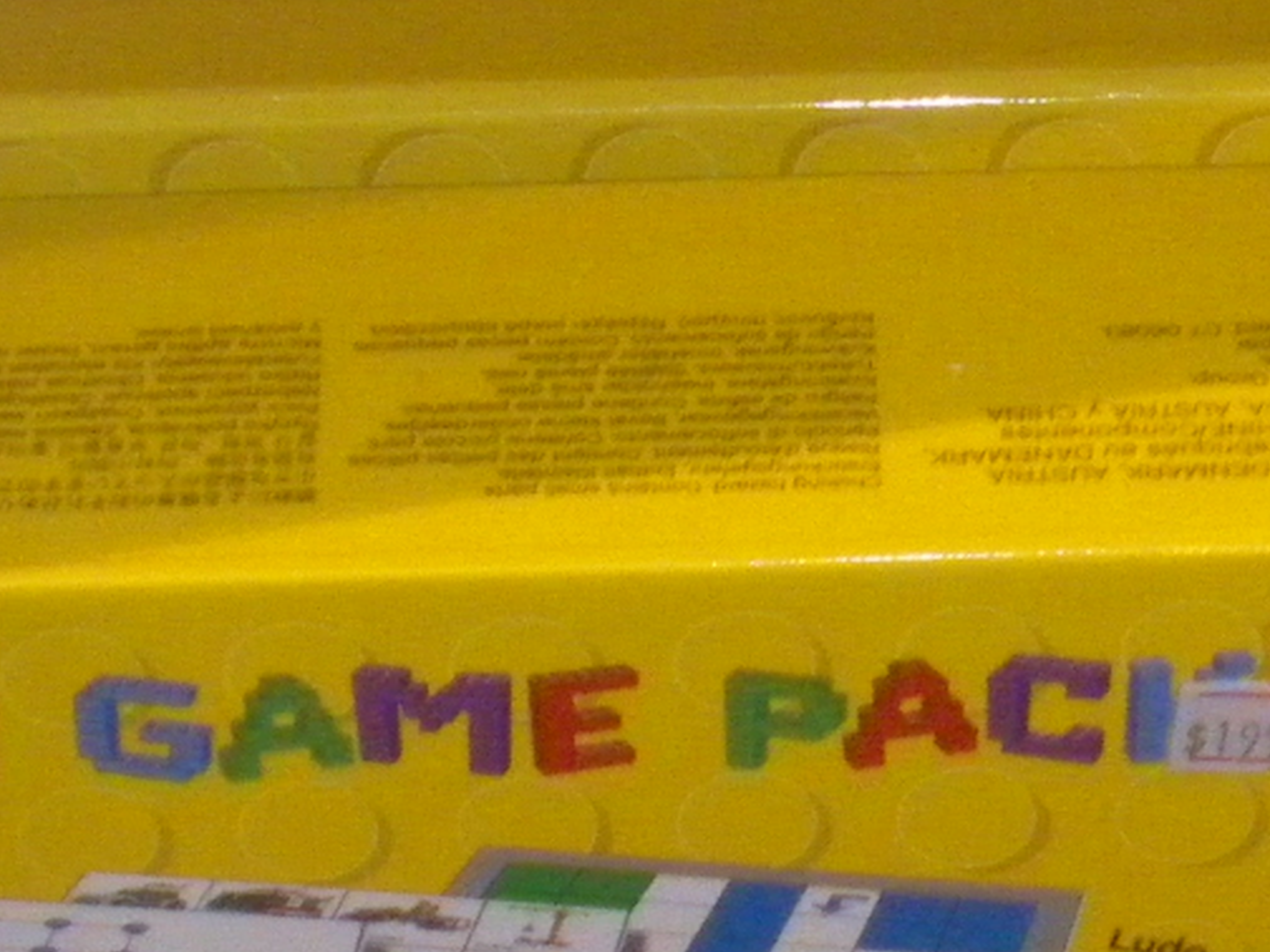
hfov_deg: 10.1
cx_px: 1658
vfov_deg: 7.7
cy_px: 934
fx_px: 7044
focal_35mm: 192
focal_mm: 7.5
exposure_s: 1/50
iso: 400
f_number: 4
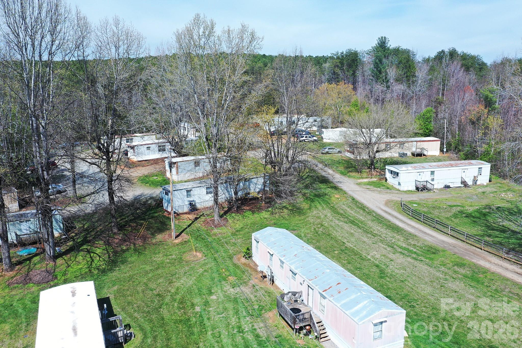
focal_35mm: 28
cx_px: 261
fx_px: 406
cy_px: 174
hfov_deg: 65.5
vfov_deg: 46.4
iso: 100
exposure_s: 1/200
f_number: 8
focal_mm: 10.26
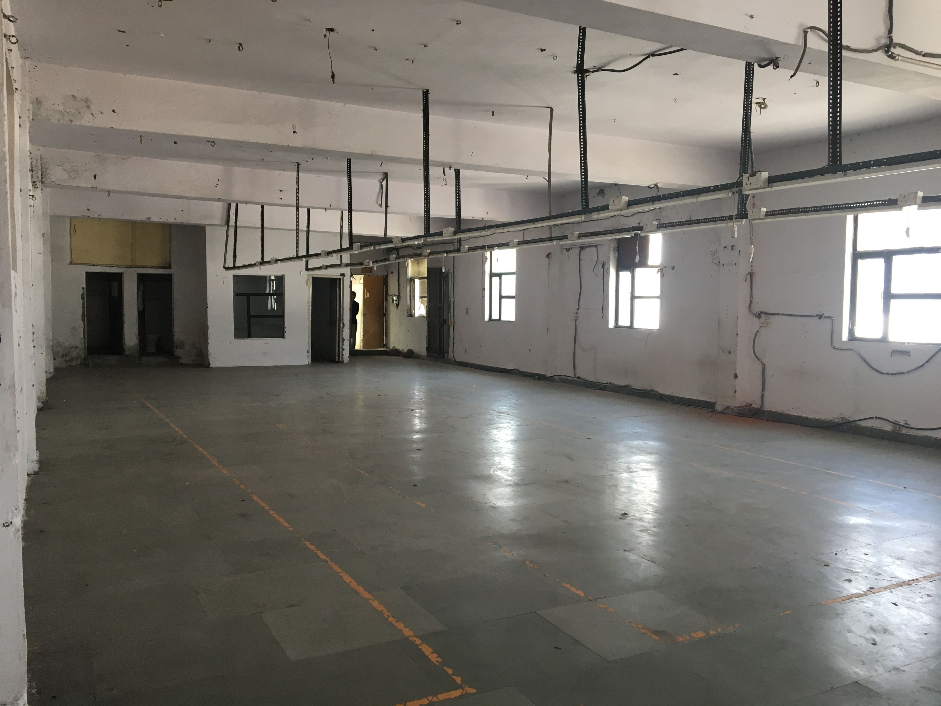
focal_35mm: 29
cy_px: 353
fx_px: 788
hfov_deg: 61.7
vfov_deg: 48.2
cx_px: 470
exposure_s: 1/33
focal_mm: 4.15
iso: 50
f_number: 2.2
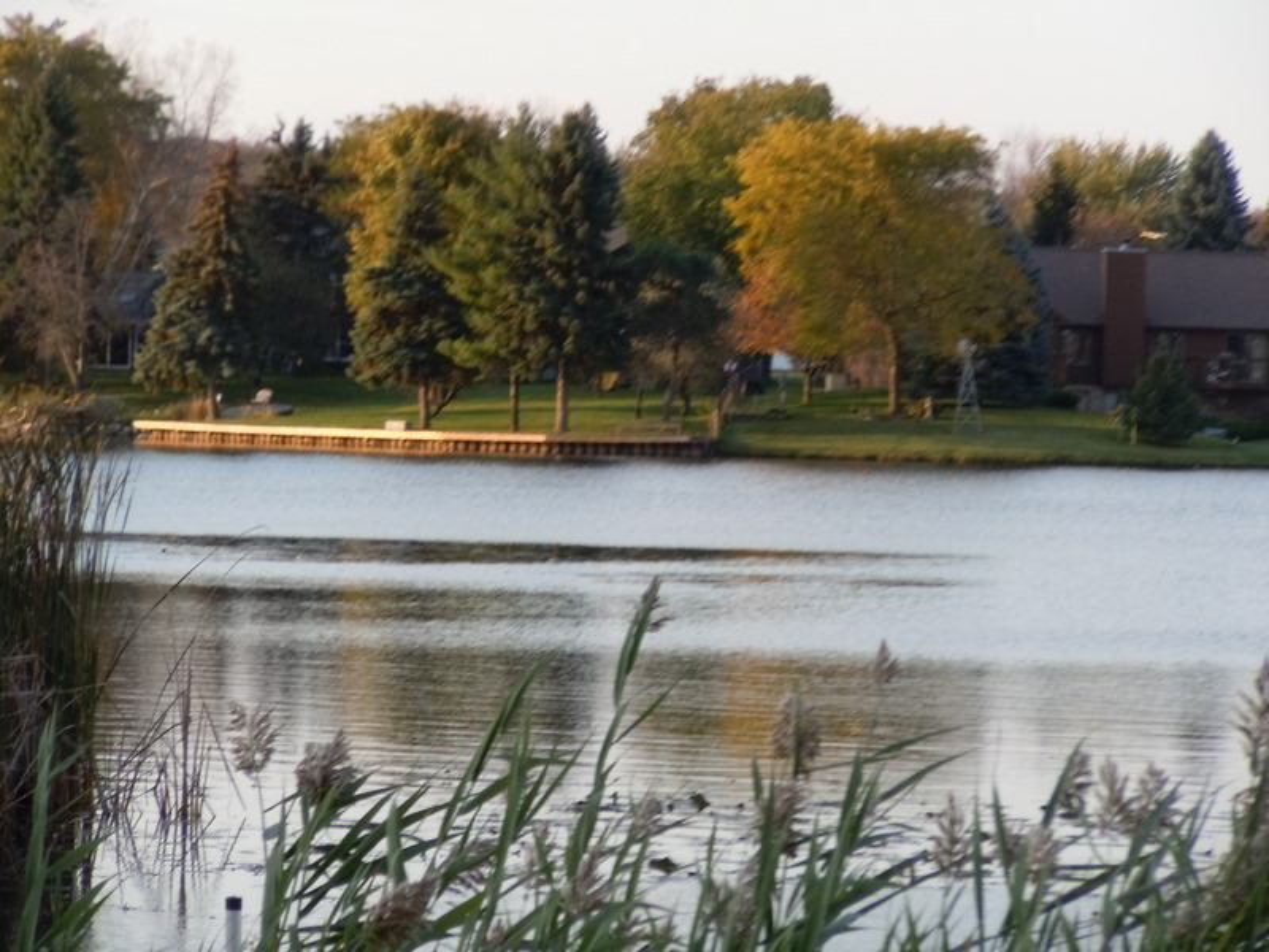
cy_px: 476
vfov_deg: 7.6
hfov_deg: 10.1
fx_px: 7185
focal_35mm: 196
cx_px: 634
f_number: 5.6
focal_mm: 35
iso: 200
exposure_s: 1/200
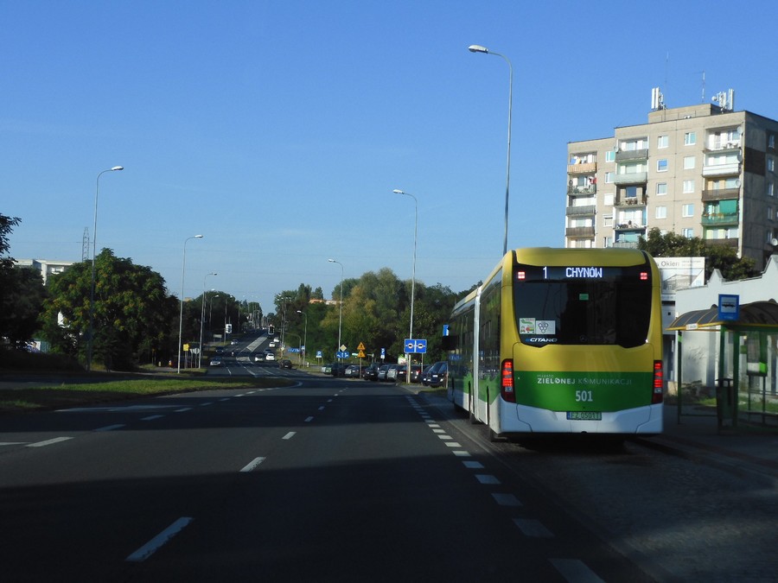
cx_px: 389
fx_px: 1011
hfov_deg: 42.1
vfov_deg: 32.2
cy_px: 292
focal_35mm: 45
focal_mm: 8
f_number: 4
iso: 100
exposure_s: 1/800
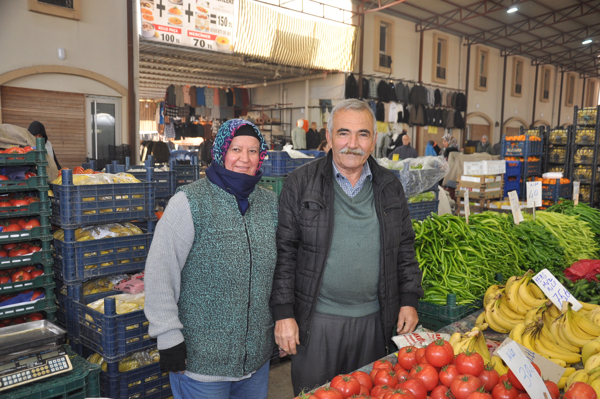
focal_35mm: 33
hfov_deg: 57.3
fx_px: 549
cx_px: 300
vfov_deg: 39.9
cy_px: 200
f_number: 3.8
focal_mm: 22
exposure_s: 1/125
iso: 450
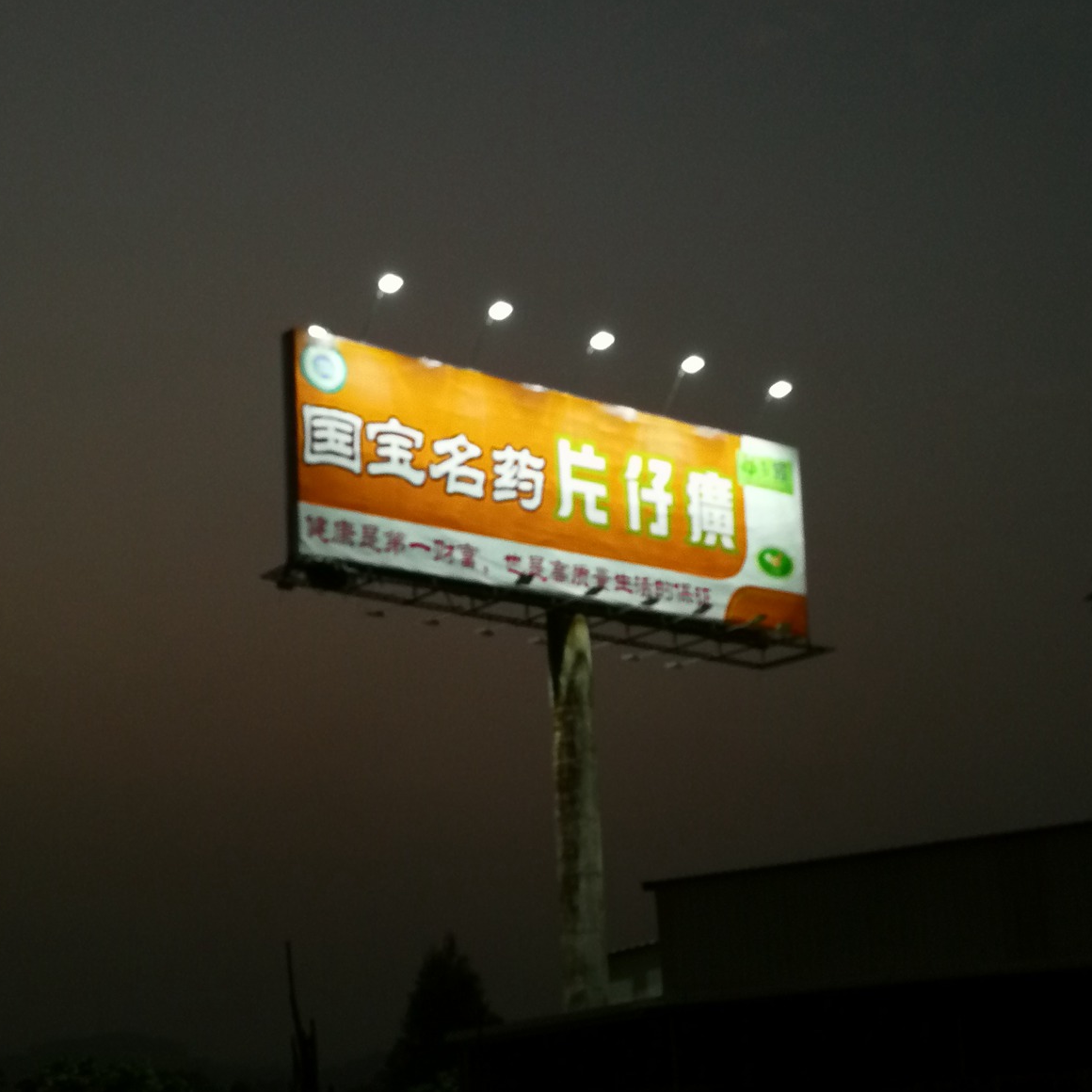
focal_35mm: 50
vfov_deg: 33.8
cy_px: 699
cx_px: 536
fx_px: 1785
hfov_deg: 34.0
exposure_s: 1/16.7
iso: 1000
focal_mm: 3.95
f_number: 2.2
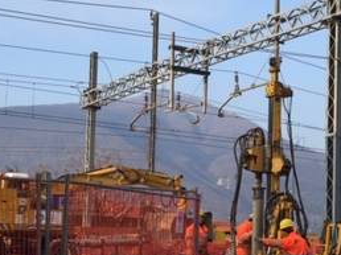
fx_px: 709
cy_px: 190
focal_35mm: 72
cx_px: 238
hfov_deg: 26.8
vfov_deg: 20.3
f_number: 2.2
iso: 32
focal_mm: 4.15
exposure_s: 1/618
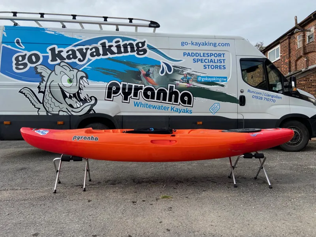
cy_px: 118
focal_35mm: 26
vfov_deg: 53.1
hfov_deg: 67.3
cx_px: 158
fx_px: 237
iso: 32
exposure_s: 1/1157
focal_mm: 4.25
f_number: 1.8
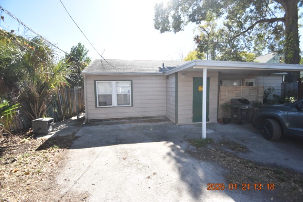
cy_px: 101
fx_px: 126
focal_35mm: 15
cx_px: 152
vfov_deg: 77.3
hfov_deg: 100.4
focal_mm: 10
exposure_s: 1/3000
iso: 800
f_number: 3.5
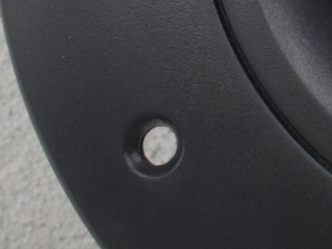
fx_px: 2484
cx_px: 557
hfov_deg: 7.5
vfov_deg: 5.7
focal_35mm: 259
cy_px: -144
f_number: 4.2
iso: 800
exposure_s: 1/200
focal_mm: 30
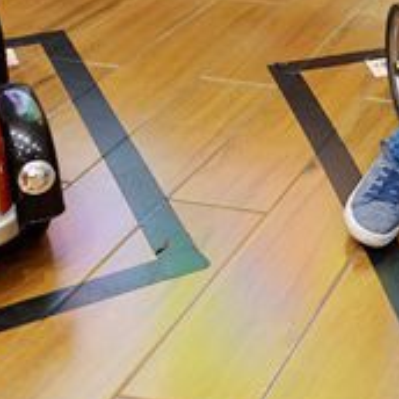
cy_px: -66
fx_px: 1004
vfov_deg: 21.1
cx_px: 575
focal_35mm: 77
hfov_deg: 19.9
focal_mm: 8.8
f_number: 1.8
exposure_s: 1/30
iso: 125
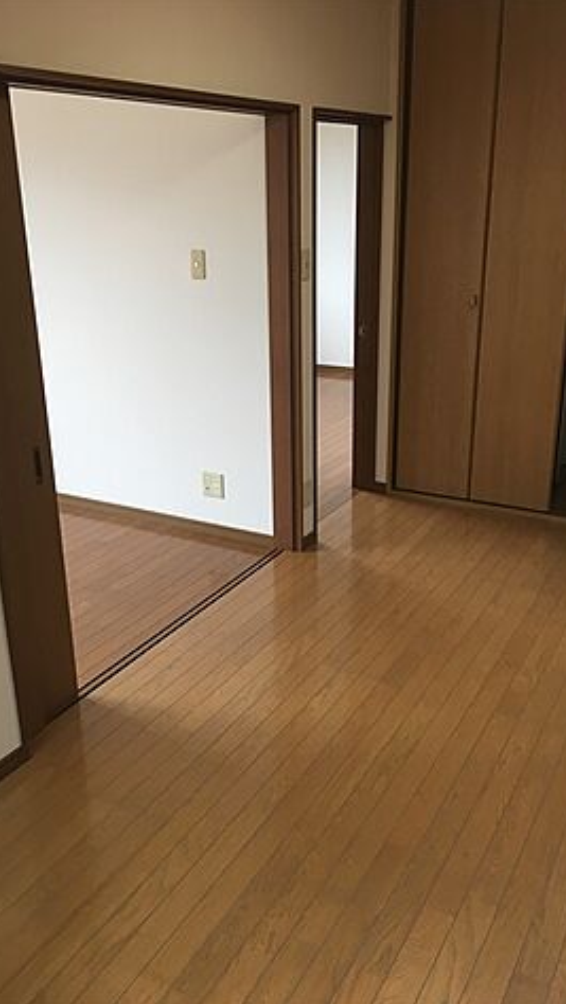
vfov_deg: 61.0
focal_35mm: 32
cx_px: 265
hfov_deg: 36.7
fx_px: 853
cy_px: 502
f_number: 2.2
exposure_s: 1/30
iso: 50
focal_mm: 4.15
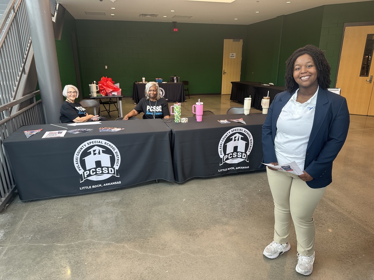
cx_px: 187
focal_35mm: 24
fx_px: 259
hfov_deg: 71.6
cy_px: 140
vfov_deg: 56.8
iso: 160
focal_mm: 6.86
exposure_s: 1/120
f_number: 1.78
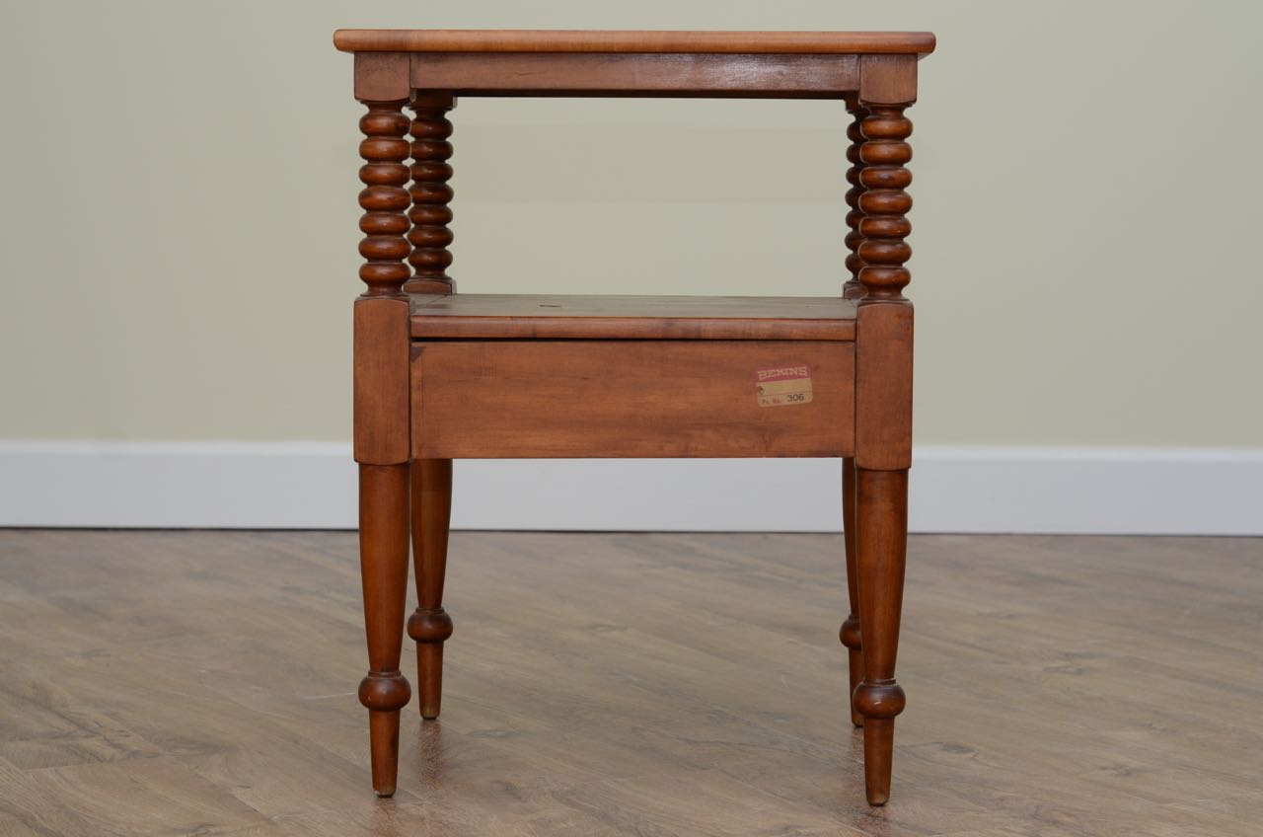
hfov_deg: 27.0
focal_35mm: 75
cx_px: 632
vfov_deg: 18.1
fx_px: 2626
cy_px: 418
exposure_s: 1/125
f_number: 4
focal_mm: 50
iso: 400
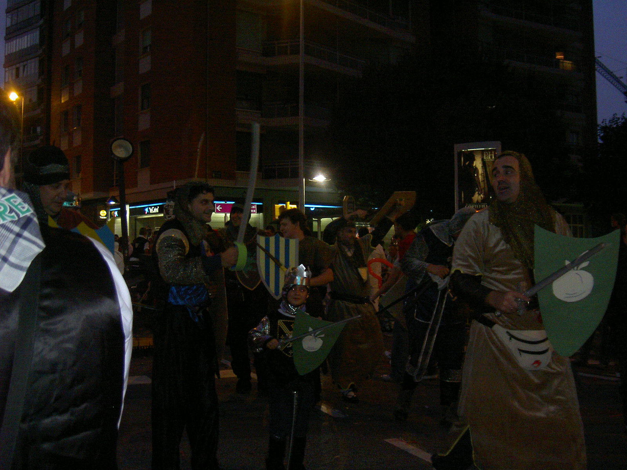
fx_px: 706
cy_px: 235
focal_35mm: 39
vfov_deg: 36.8
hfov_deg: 47.9
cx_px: 314
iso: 100
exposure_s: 1/59.5
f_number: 2.8
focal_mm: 8
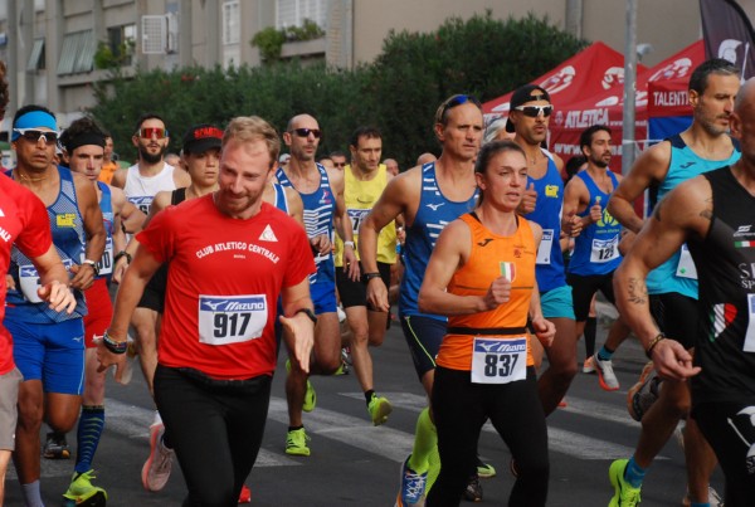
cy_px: 254
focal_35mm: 105
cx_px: 378
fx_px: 2207
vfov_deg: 13.1
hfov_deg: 19.4
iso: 1000
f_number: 5.6
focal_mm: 70
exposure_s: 1/800
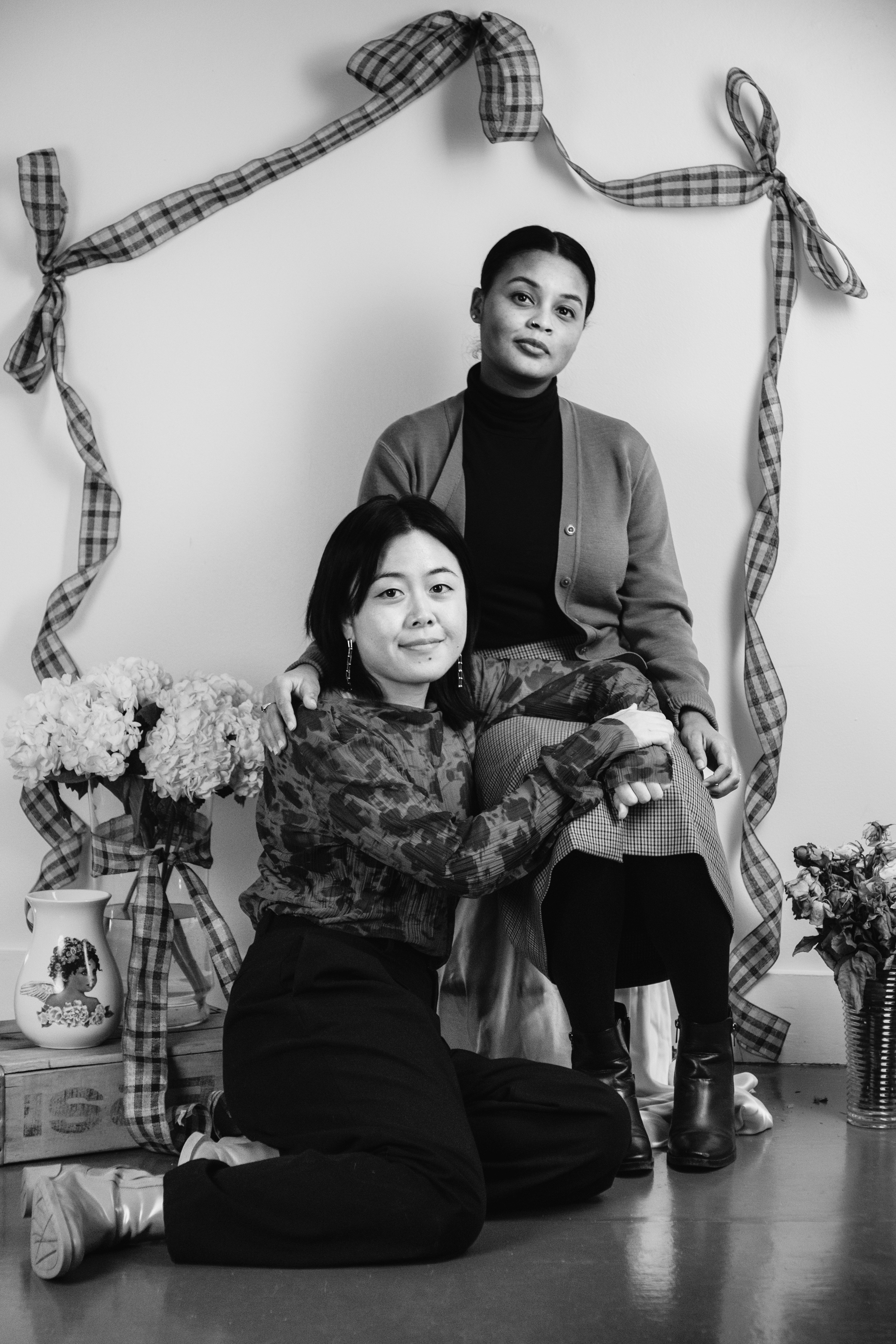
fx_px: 2725
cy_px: 672
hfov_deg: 18.7
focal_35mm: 73
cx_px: 448
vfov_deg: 27.7
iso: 1600
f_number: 4
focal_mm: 48.5
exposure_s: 1/125
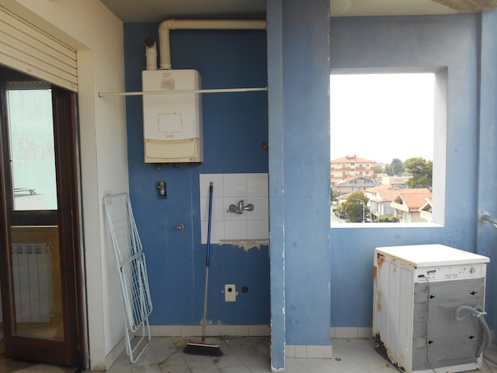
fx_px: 402
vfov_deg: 49.7
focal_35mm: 28
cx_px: 255
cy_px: 198
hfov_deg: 63.4
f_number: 3.4
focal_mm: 4.7
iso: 80
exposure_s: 1/200
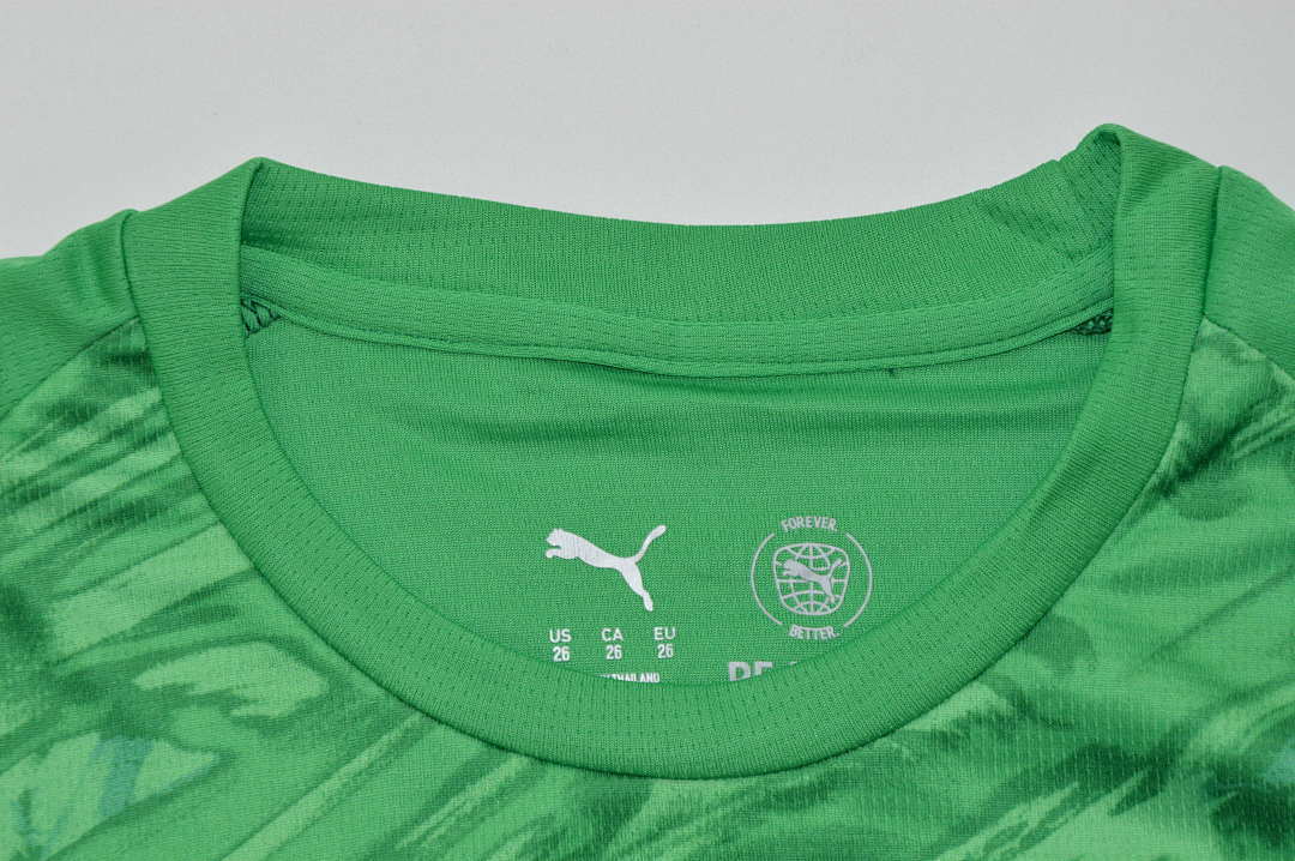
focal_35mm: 112
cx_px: 648
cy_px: 430
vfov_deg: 12.2
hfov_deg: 18.2
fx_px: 4043
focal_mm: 75
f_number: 11
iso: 400
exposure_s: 1/200
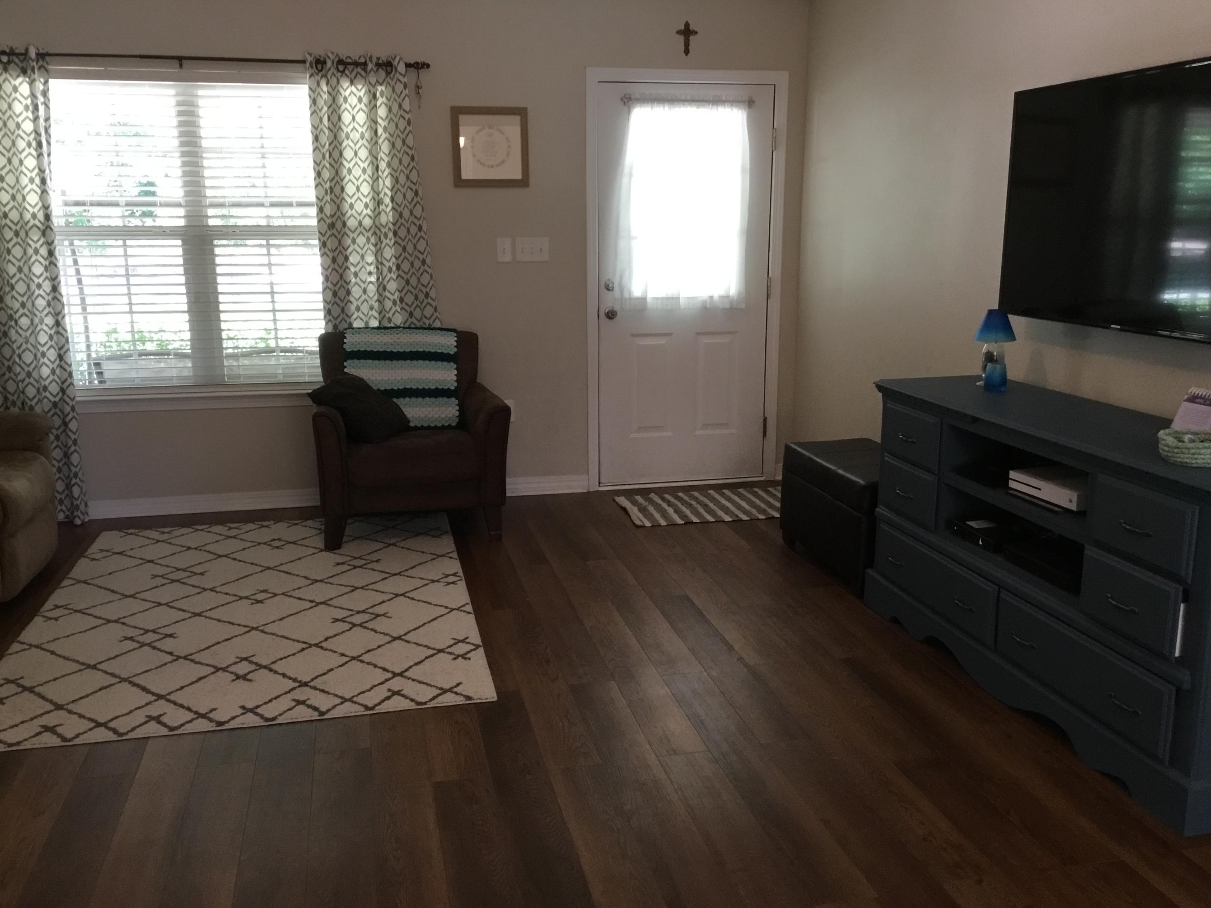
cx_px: 603
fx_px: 1120
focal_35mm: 32
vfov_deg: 44.2
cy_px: 467
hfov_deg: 56.8
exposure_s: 1/30
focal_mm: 3.3
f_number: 2.4
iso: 100
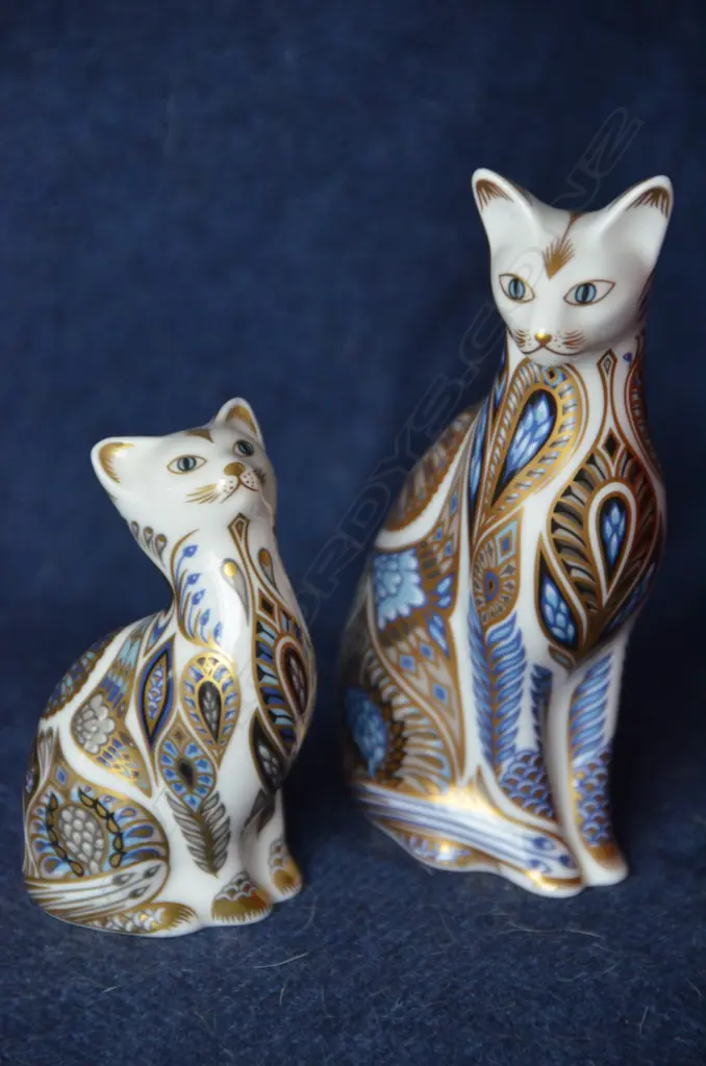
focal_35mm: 300
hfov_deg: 4.6
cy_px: 533
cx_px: 353
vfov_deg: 6.9
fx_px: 8866
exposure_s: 1/125
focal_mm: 200
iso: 2200
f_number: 5.6
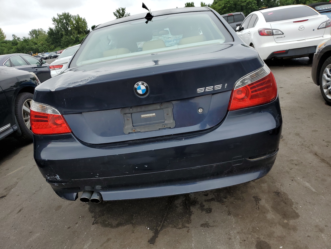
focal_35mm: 26
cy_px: 124
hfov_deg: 67.3
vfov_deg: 53.1
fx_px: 249
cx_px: 166
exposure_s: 1/1111
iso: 50
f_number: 1.5
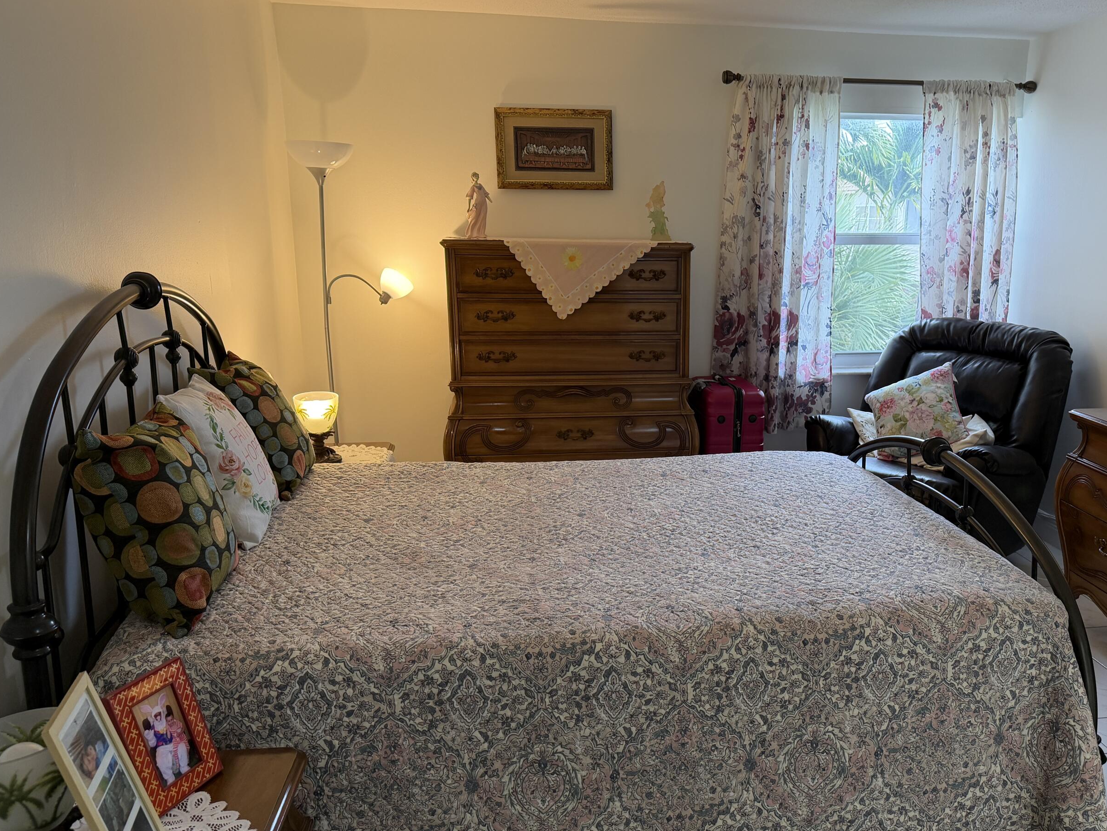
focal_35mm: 30
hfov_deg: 59.5
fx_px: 959
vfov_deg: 46.7
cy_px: 451
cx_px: 665
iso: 200
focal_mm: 6.76
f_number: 1.78
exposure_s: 1/120
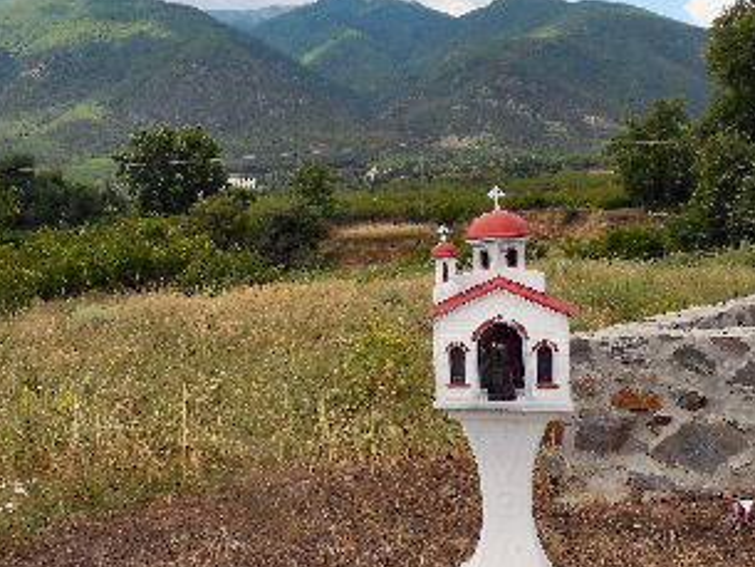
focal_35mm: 41
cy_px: 286
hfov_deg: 45.3
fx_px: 895
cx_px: 275
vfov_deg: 35.2
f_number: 3.3
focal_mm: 4.5
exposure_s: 1/640
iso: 125
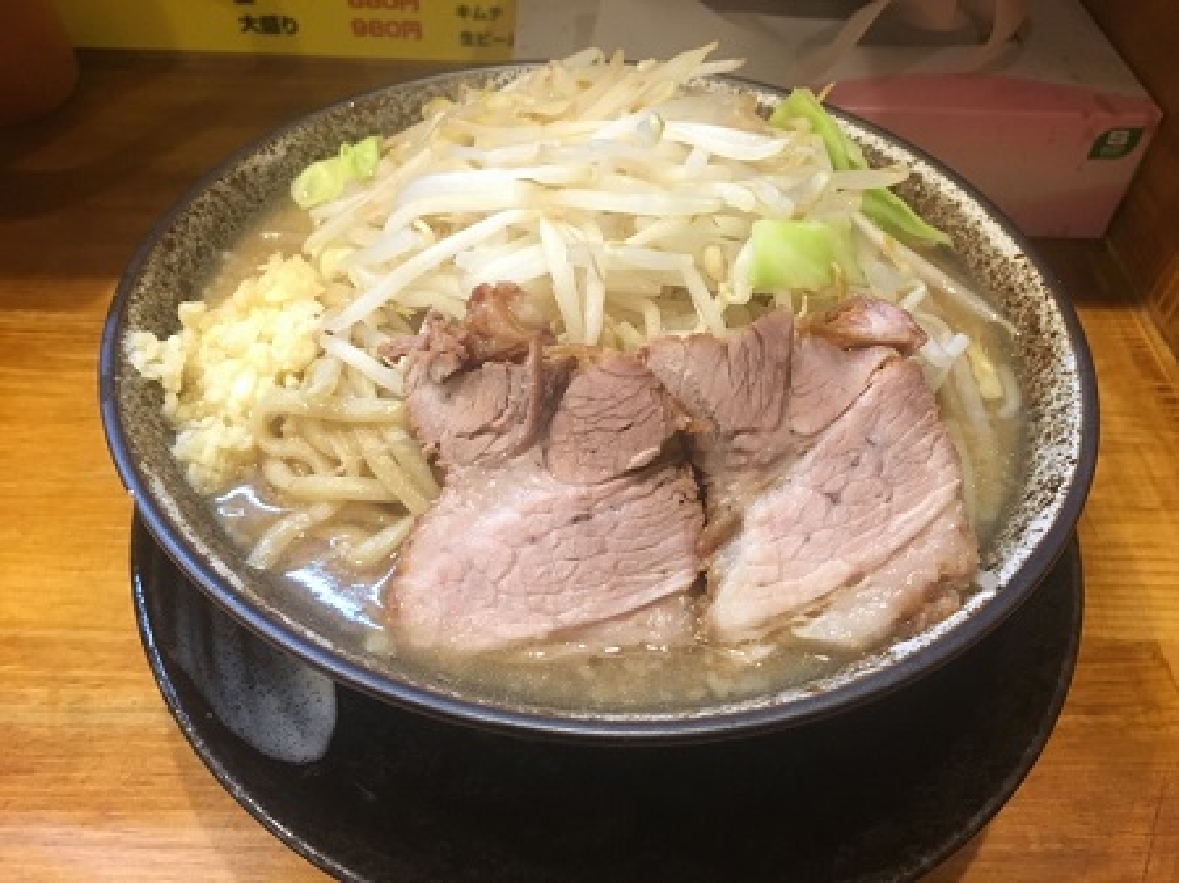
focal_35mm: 29
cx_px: 590
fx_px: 987
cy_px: 442
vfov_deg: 48.2
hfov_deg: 61.7
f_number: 2.2
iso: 160
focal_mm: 4.15
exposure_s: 1/30
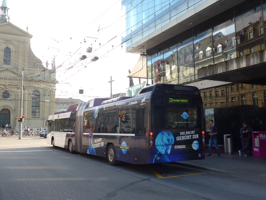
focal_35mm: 36
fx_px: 277
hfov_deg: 51.4
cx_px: 133
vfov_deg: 39.7
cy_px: 100
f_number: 2.8
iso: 80
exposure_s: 1/320
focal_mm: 7.5
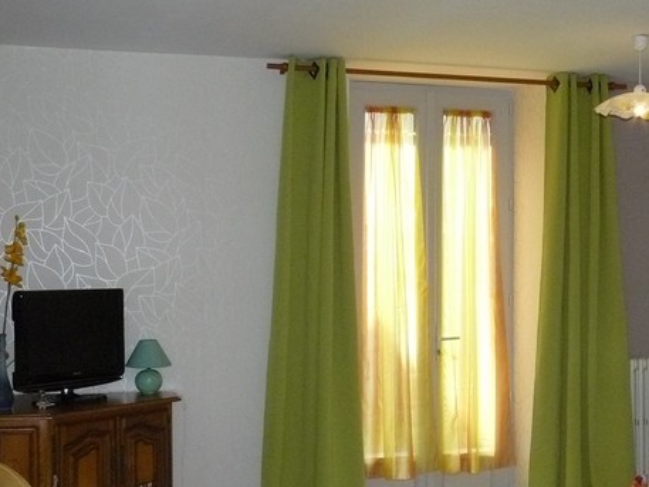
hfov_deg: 30.0
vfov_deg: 23.3
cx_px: 521
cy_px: 256
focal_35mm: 63
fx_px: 1181
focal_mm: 6
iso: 400
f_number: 5
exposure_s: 1/250
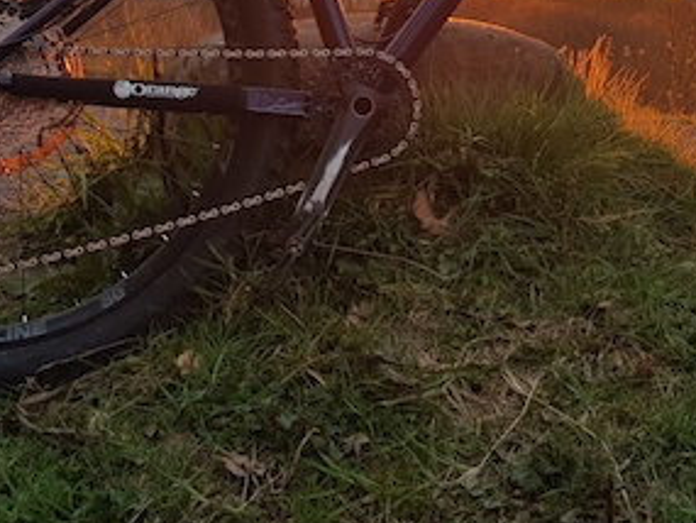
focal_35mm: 73
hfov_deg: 26.6
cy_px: -27
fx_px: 1468
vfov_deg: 19.5
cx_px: 418
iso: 40
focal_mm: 4.2
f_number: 1.7
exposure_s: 1/88
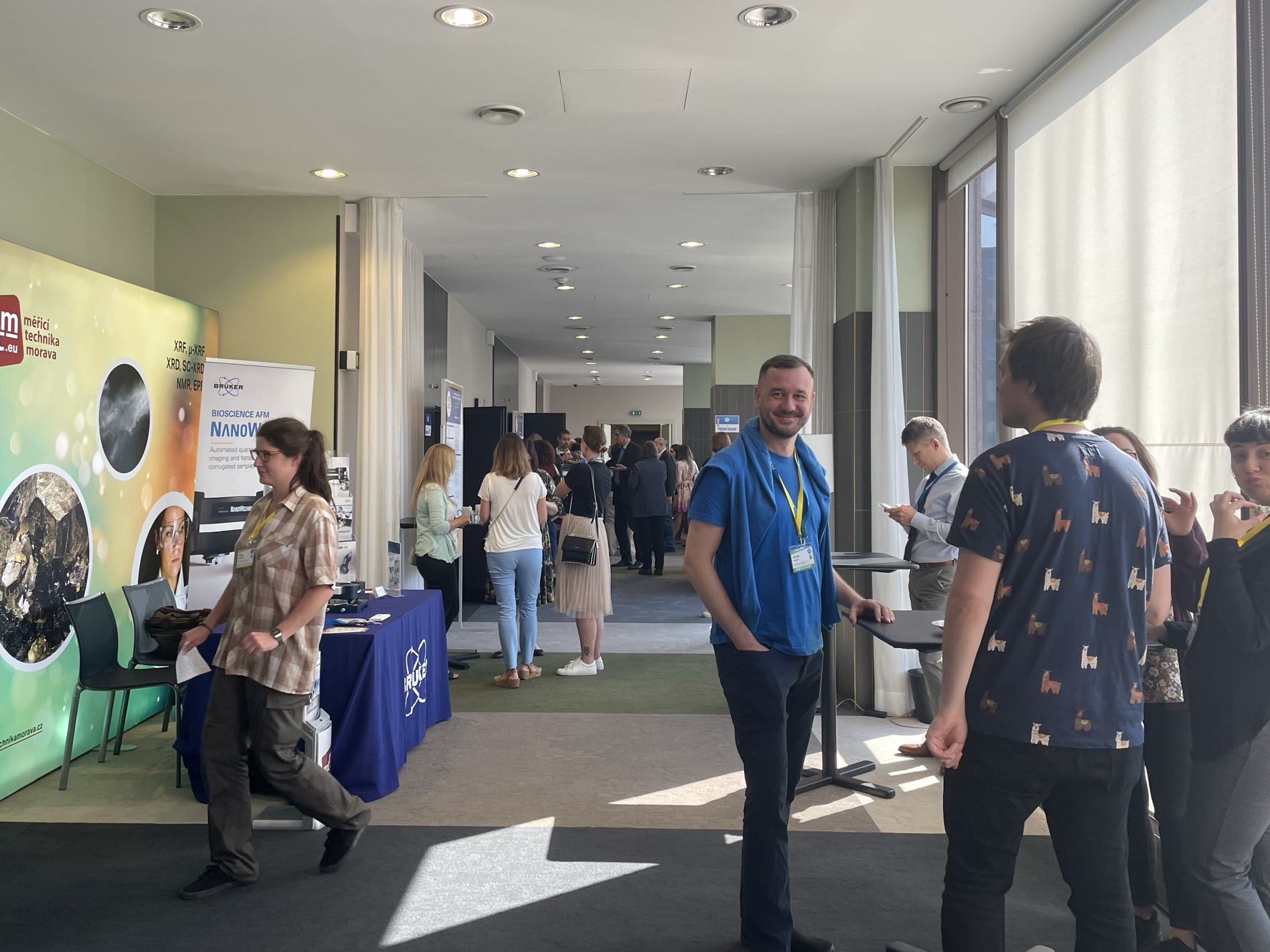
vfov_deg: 46.7
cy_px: 421
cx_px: 579
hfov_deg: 59.9
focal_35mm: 30
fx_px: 1101
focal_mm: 4.2
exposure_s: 1/121
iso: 50
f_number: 1.6
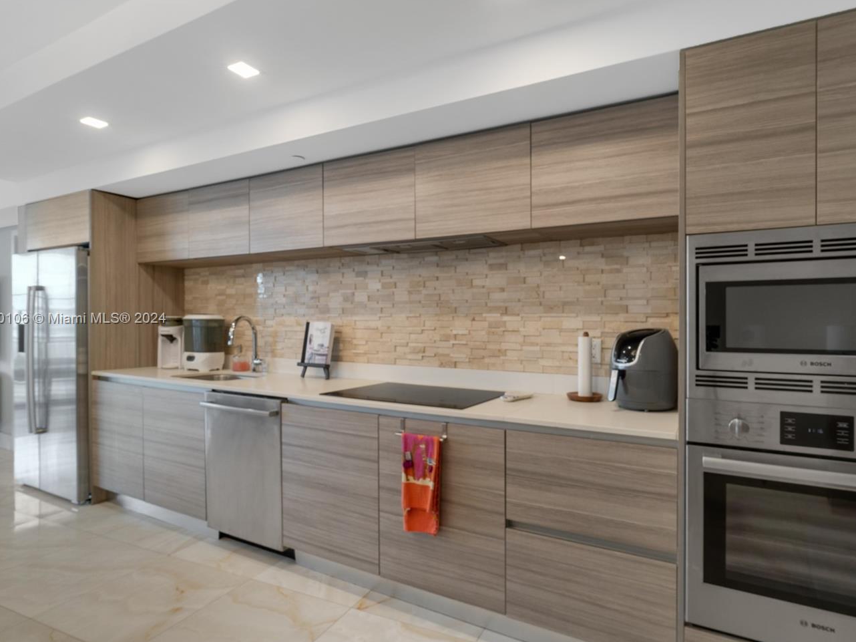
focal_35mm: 18
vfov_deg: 71.6
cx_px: 487
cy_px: 319
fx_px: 445
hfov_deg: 87.2
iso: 250
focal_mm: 10
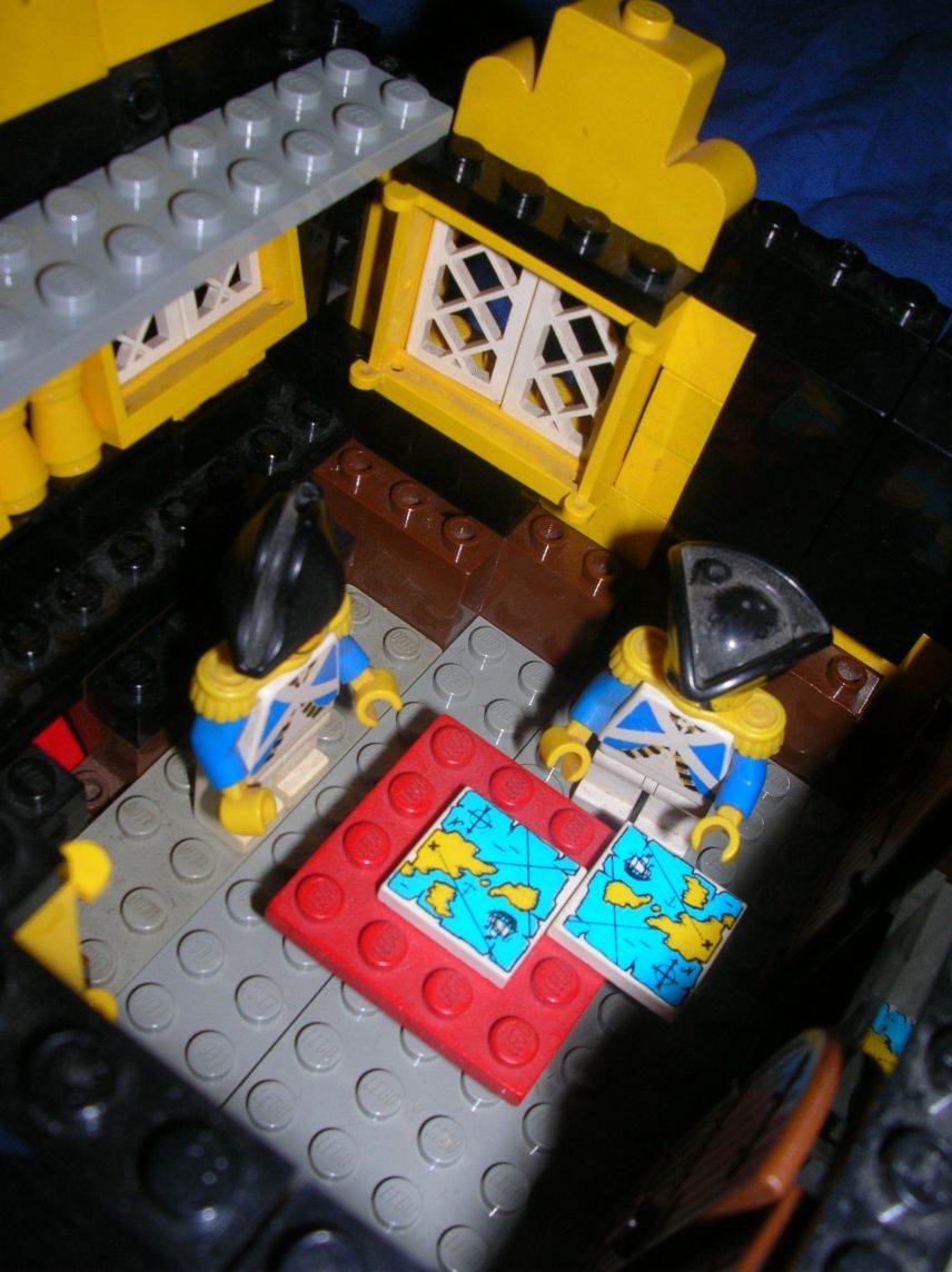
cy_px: 636
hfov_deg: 40.6
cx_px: 476
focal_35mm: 35
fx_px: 1285
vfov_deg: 52.7
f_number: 5.6
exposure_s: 1/60.1
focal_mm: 5.8
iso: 50
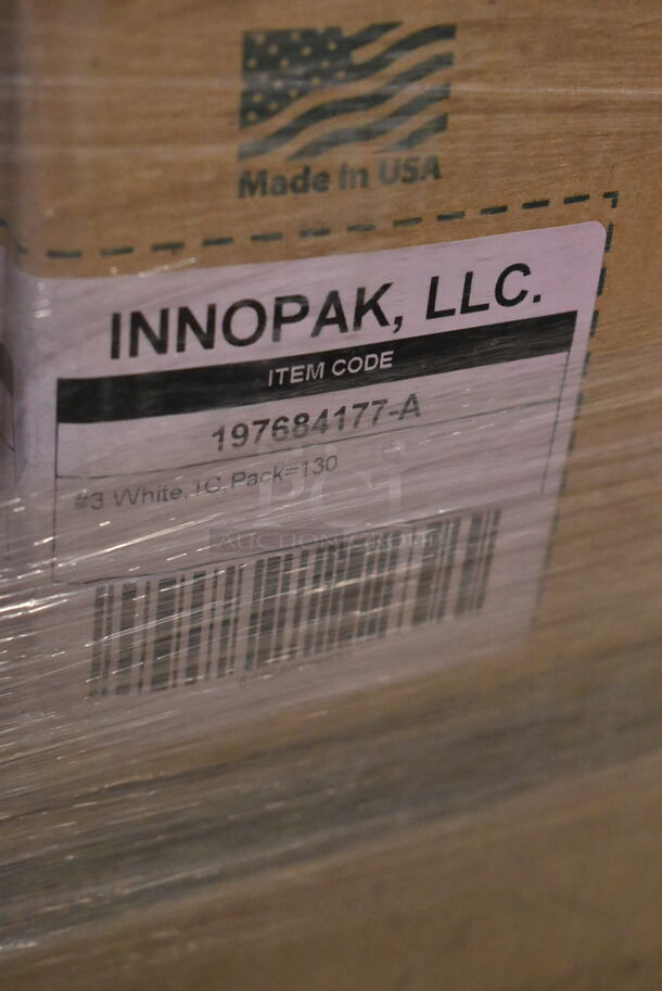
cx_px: 331
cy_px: 496
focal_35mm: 82
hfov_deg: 16.6
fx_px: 2272
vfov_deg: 24.6
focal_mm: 55
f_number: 5.6
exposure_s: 1/125
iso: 6400
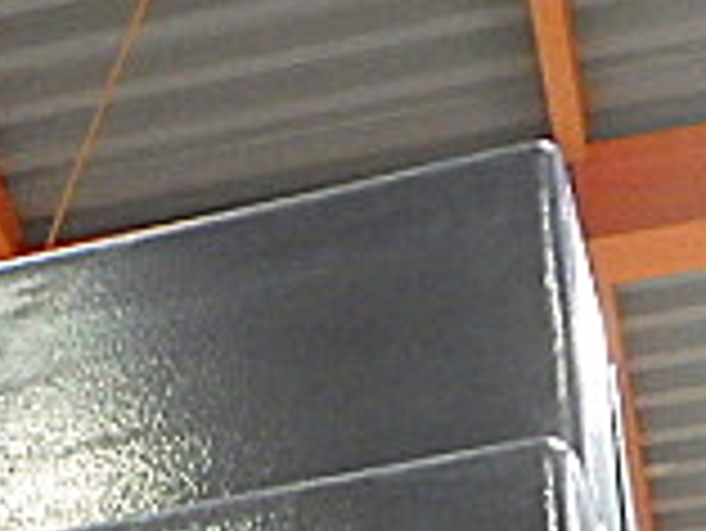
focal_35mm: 114
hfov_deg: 17.0
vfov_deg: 12.0
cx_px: 40
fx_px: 2327
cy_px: 936
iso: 1250
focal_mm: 5
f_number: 3.5
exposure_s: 1/45
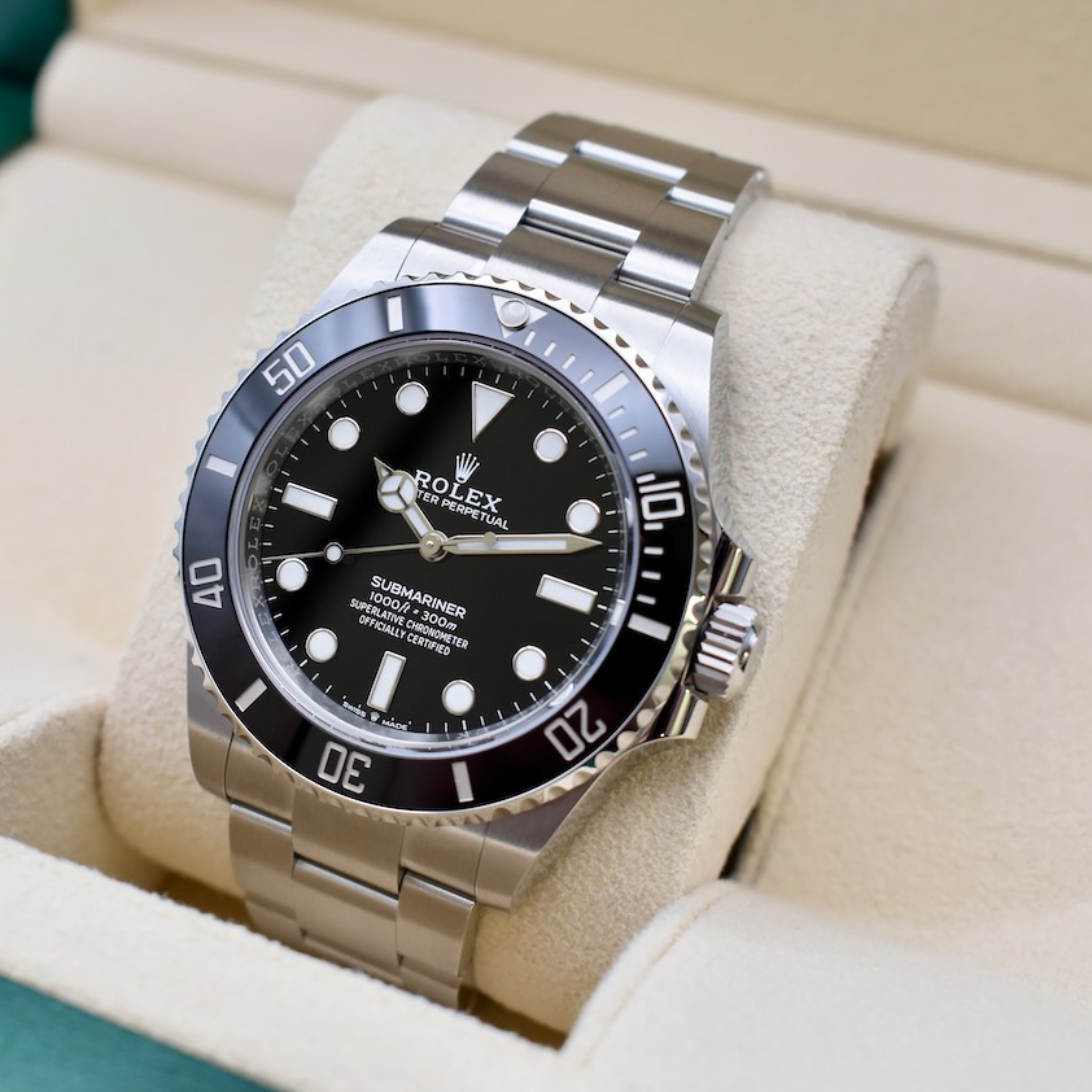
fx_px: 2213
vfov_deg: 27.7
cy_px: 542
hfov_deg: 27.6
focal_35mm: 62
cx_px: 419
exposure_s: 1/125
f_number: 5.6
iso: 720
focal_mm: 32
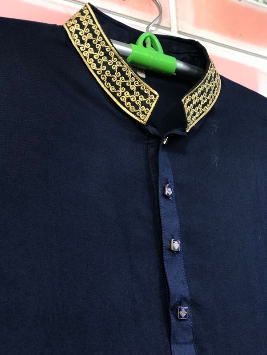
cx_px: 134
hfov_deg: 25.7
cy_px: 178
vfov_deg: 33.8
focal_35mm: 57
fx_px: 586
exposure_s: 1/99
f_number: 2.8
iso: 400
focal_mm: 6.6
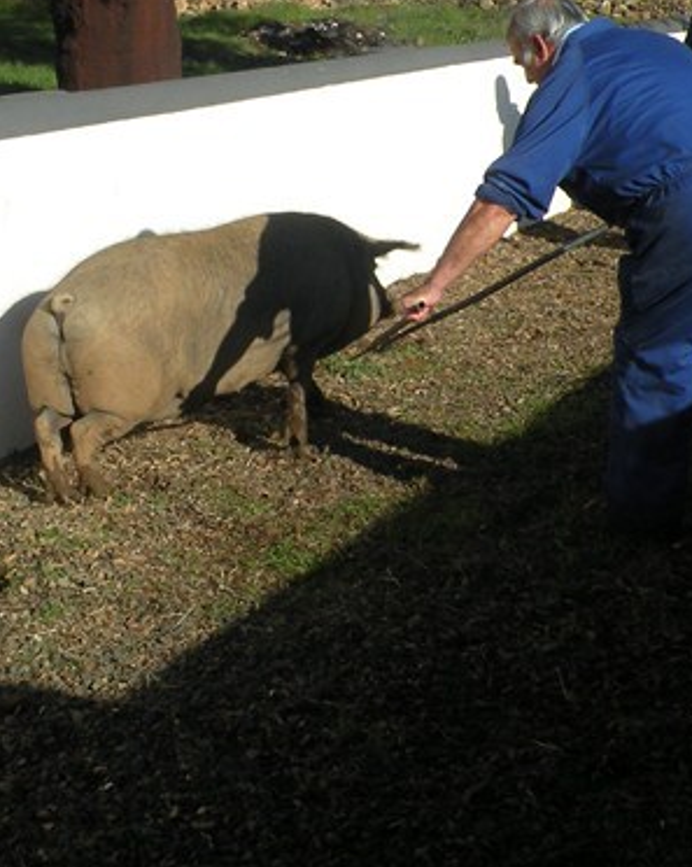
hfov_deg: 19.6
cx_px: 298
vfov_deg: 24.4
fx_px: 1999
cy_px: 330
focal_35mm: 78
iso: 64
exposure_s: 1/270
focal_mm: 5.8
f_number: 7.1
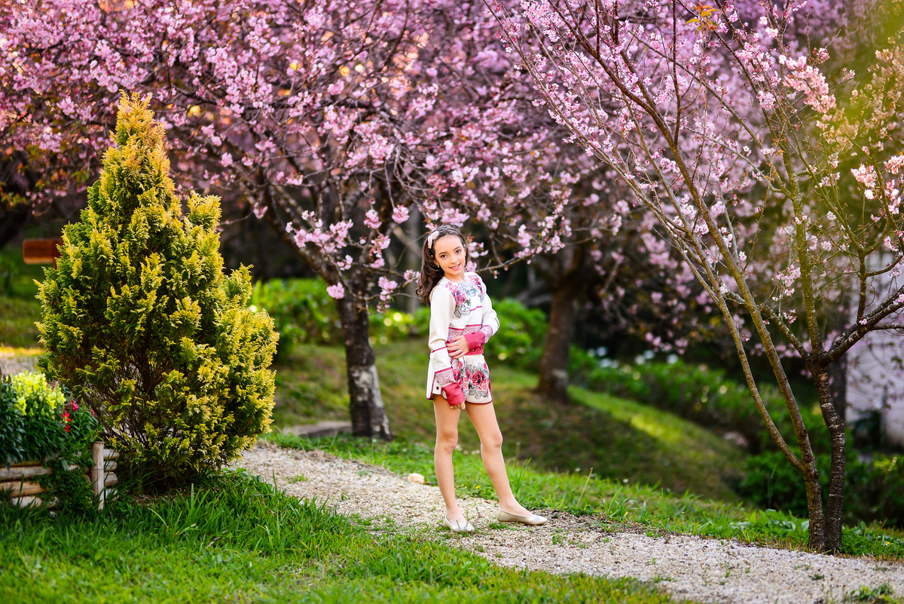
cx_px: 452
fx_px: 2135
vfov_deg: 16.1
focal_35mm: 85
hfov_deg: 23.9
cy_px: 302
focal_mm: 85
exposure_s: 1/500
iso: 125
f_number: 1.4
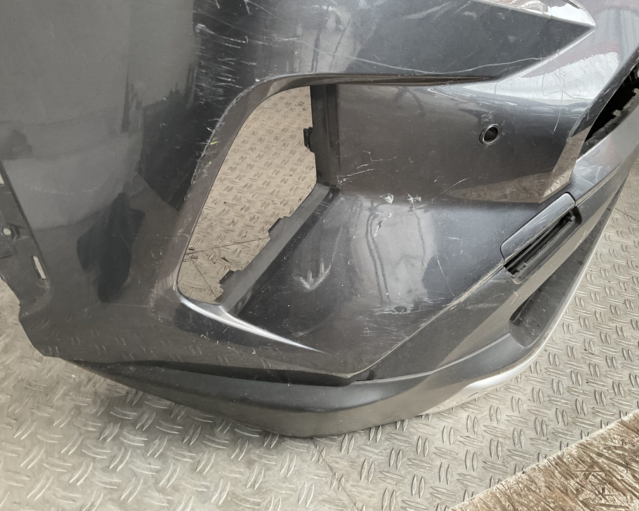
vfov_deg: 44.5
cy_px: 234
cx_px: 335
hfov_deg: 54.2
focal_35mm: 33
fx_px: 624
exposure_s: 1/50
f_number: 1.8
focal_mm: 3
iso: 125
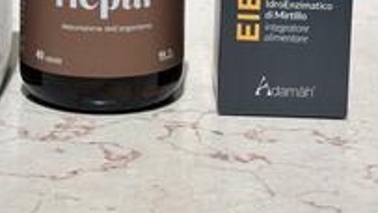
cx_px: 136
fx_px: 1162
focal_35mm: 116
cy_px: -92
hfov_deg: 18.4
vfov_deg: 10.1
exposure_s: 1/50
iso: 50
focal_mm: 6.76
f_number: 1.78
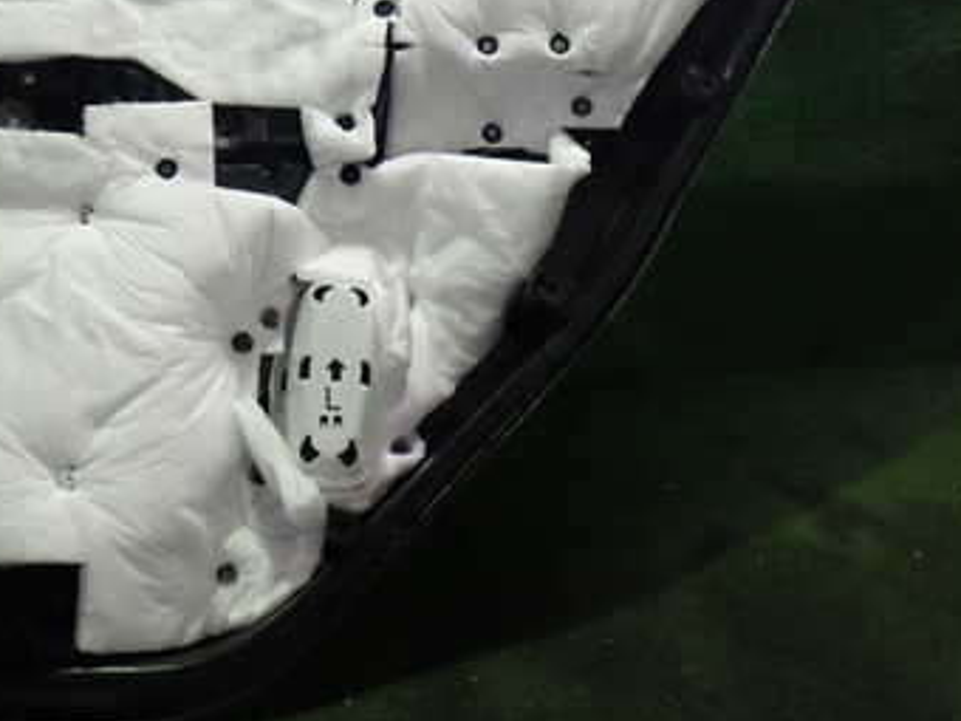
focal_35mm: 53
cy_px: 167
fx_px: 1471
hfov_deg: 35.2
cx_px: 218
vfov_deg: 27.1
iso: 200
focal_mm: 5.4
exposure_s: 1/30
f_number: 2.3
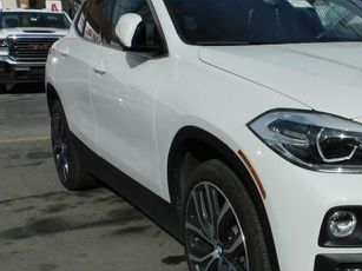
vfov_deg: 29.1
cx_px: 338
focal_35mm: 50
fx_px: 523
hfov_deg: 35.5
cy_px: 150
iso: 125
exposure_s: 1/1600
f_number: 5.3
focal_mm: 4.3
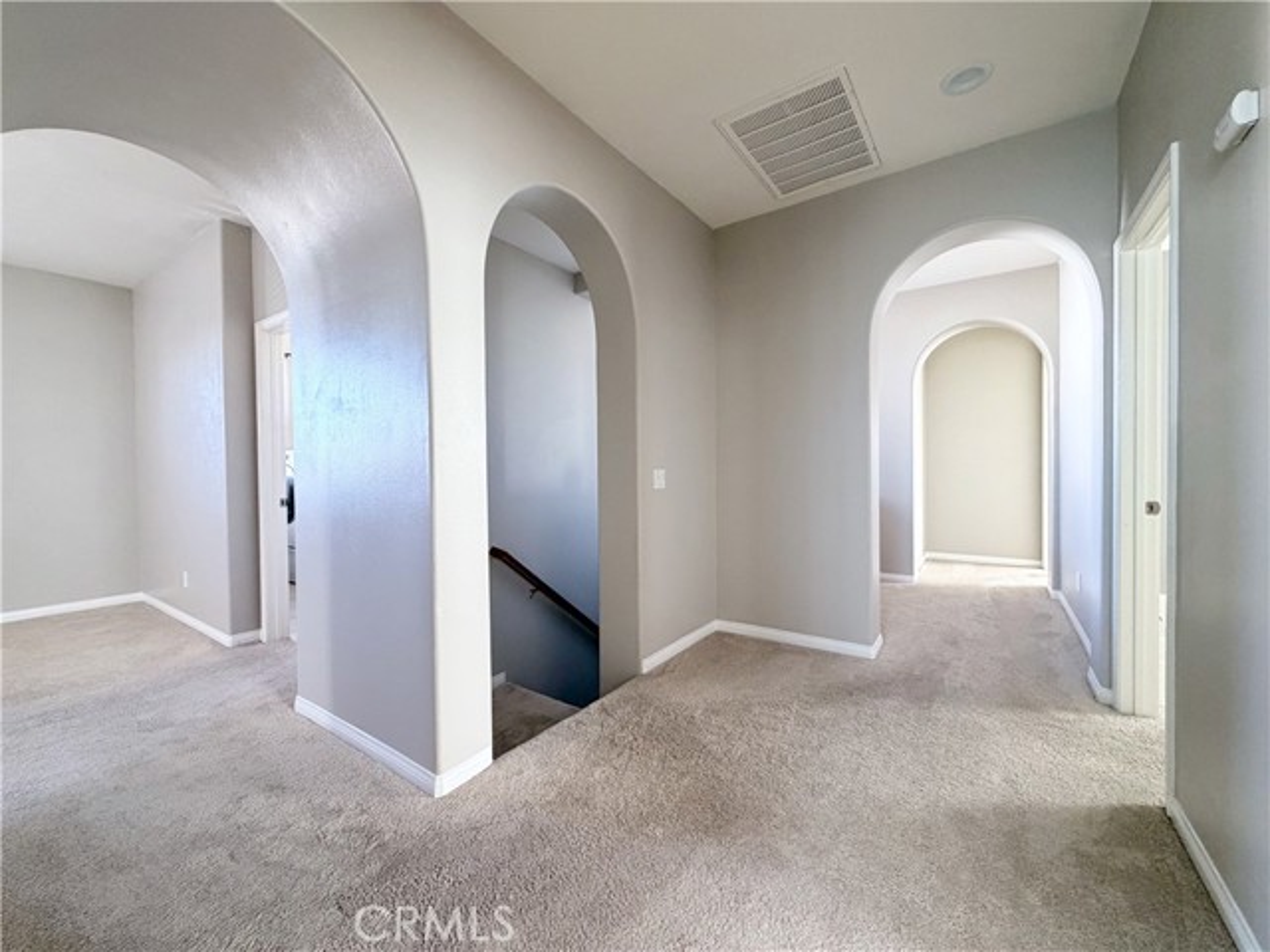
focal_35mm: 14
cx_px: 635
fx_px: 514
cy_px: 476
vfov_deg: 85.7
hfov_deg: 102.1
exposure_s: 1/60
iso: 250
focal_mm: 2.22
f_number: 2.2
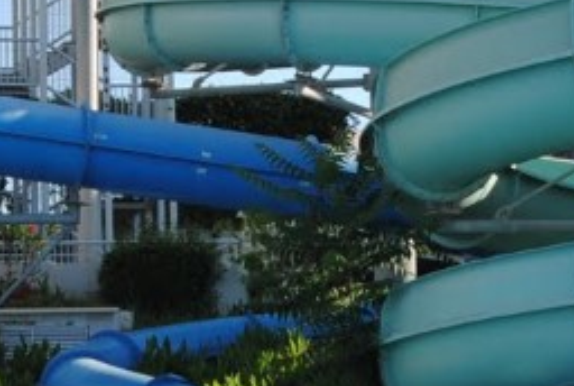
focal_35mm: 161
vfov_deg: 8.5
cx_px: 164
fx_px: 2573
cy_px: 325
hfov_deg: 12.7
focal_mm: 24
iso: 100
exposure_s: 1/200
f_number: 6.3
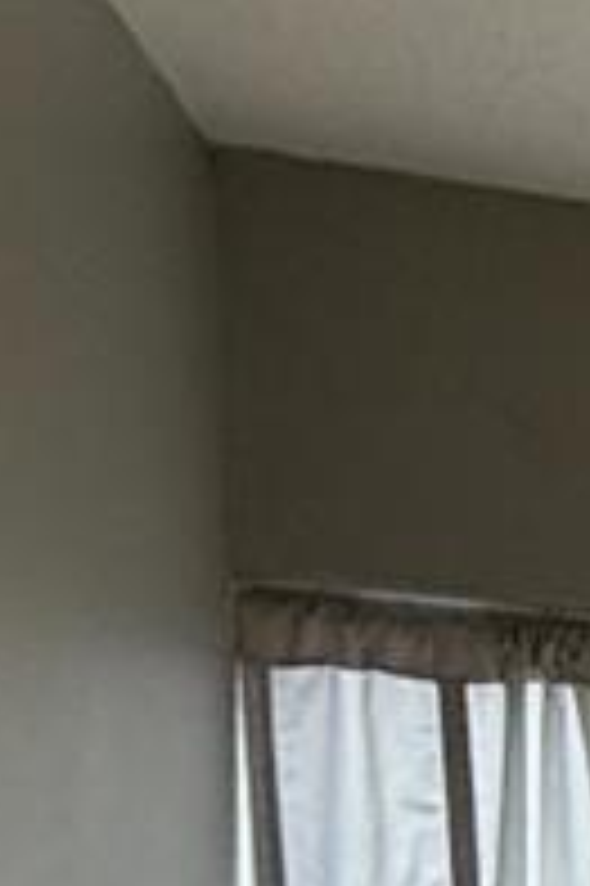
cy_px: 1534
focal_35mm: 111
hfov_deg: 9.6
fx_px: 2733
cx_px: 1777
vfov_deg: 16.0
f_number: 2.2
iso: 100
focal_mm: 2.22
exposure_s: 1/120
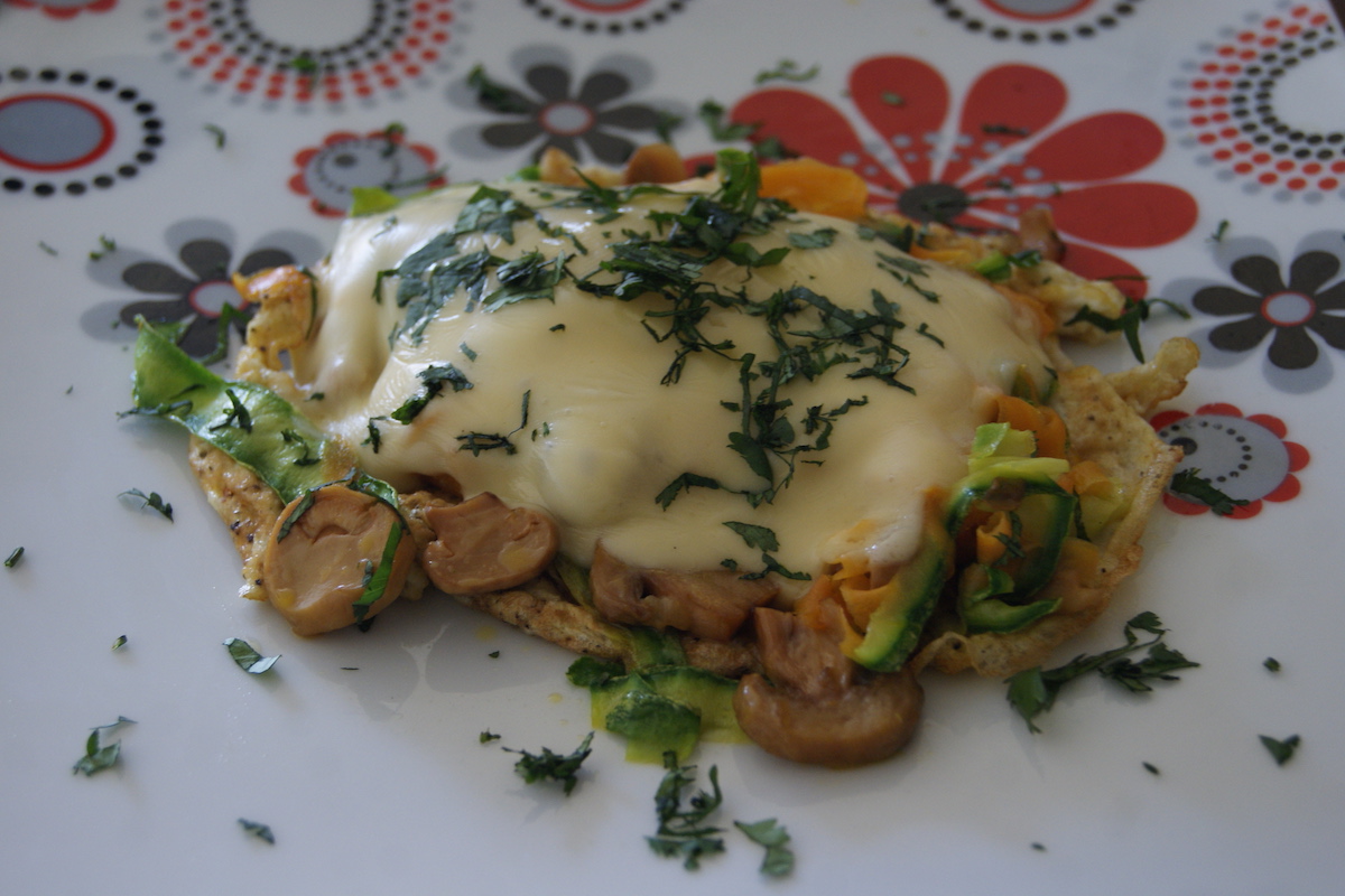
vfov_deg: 20.2
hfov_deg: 29.9
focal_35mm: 68
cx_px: 672
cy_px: 448
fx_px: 2522
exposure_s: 1/30
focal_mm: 45
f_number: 5.6
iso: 400
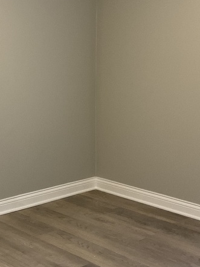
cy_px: 103
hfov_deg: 20.5
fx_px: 547
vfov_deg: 27.3
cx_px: 47
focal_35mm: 71
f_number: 1.8
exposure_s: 1/60
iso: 100
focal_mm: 3
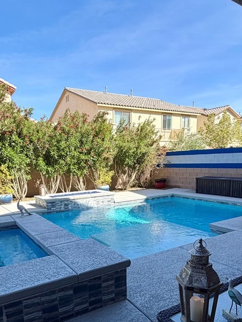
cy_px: 212
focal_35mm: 27
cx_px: 103
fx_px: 252
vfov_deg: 63.9
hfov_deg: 51.1
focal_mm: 2.22
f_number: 2.2
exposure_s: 1/701
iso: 40
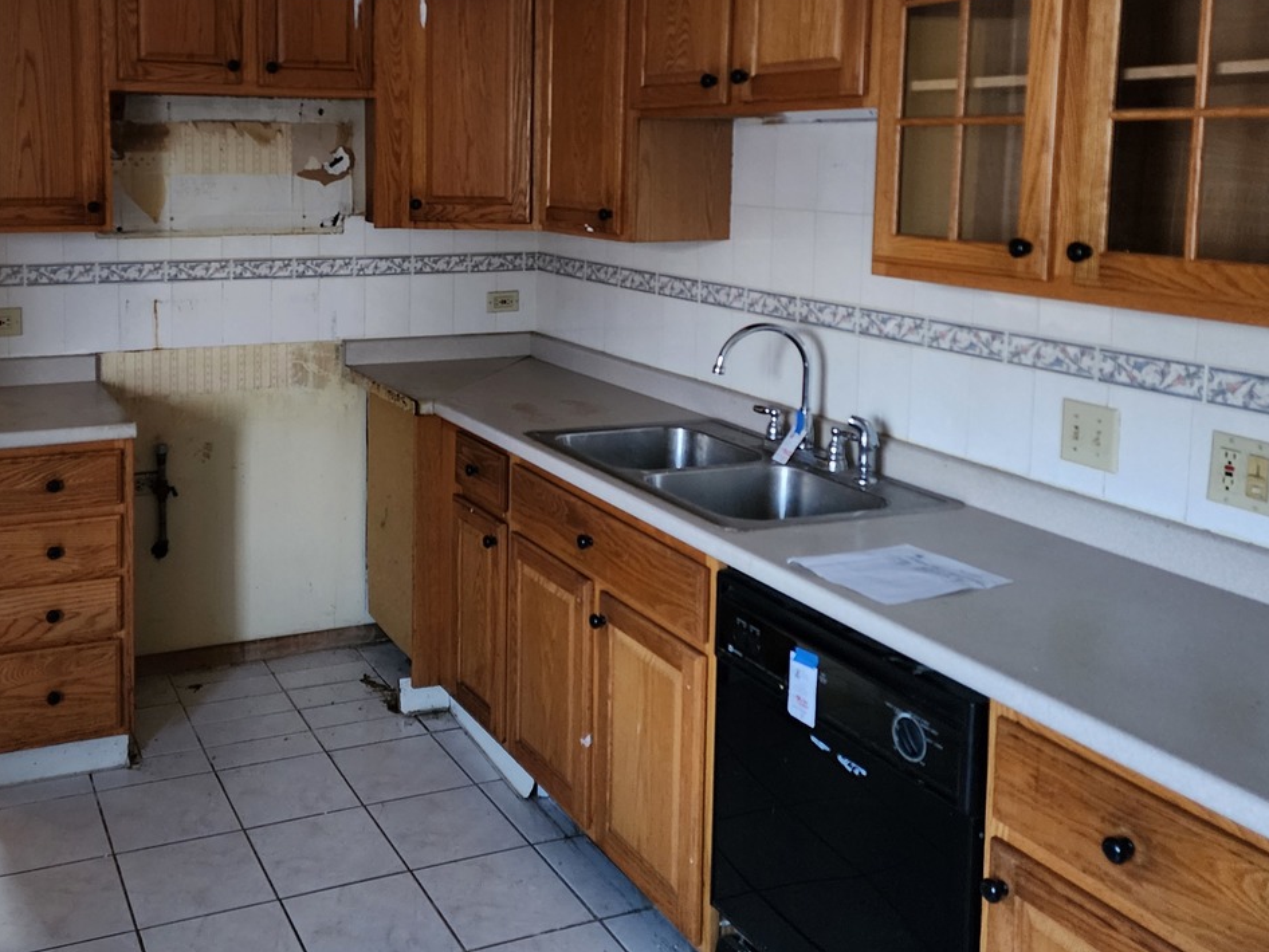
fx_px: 1283
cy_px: 261
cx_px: 421
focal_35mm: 35
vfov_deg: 39.8
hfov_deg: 51.6
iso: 500
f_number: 1.8
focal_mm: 6.4
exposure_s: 1/120
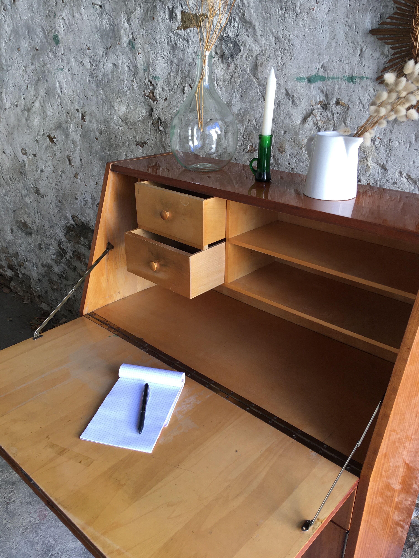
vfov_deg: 61.7
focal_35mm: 29
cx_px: 210
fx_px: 468
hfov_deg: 48.2
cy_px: 279
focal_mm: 4.15
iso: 25
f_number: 2.2
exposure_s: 1/50
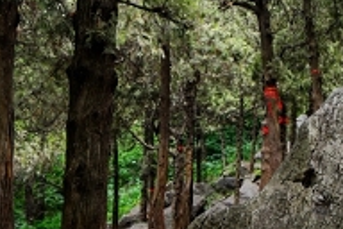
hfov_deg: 18.1
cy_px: 92
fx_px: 991
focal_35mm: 104
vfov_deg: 13.2
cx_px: 472
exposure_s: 1/80
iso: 100
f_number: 4
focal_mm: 25
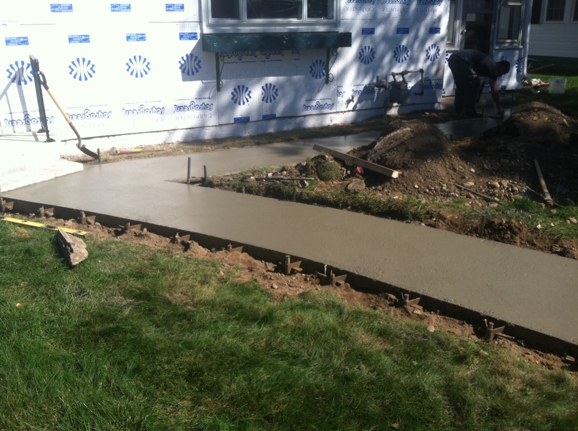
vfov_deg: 40.6
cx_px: 289
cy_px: 216
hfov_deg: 52.7
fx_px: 584
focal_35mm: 35
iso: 80
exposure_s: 1/938
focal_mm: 3.85
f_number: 2.8
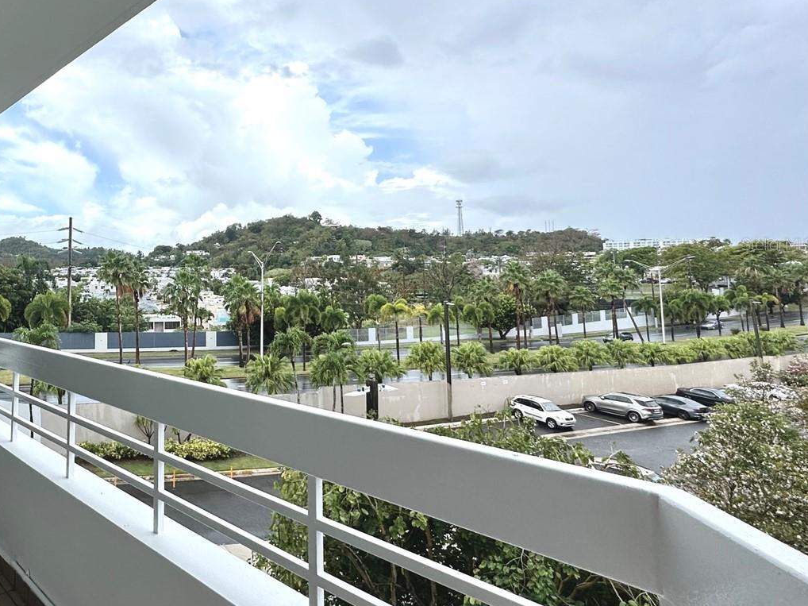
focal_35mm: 22
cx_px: 182
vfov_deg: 60.6
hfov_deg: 70.2
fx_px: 513
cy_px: 244
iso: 50
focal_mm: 2.22
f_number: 2.2
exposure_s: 1/1770
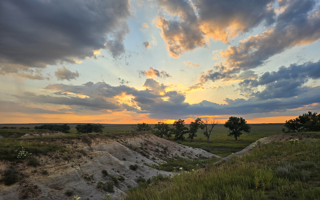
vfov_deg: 48.9
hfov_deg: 72.5
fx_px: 218
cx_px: 161
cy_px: 121
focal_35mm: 25
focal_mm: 6.3
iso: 12
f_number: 1.7
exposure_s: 1/269
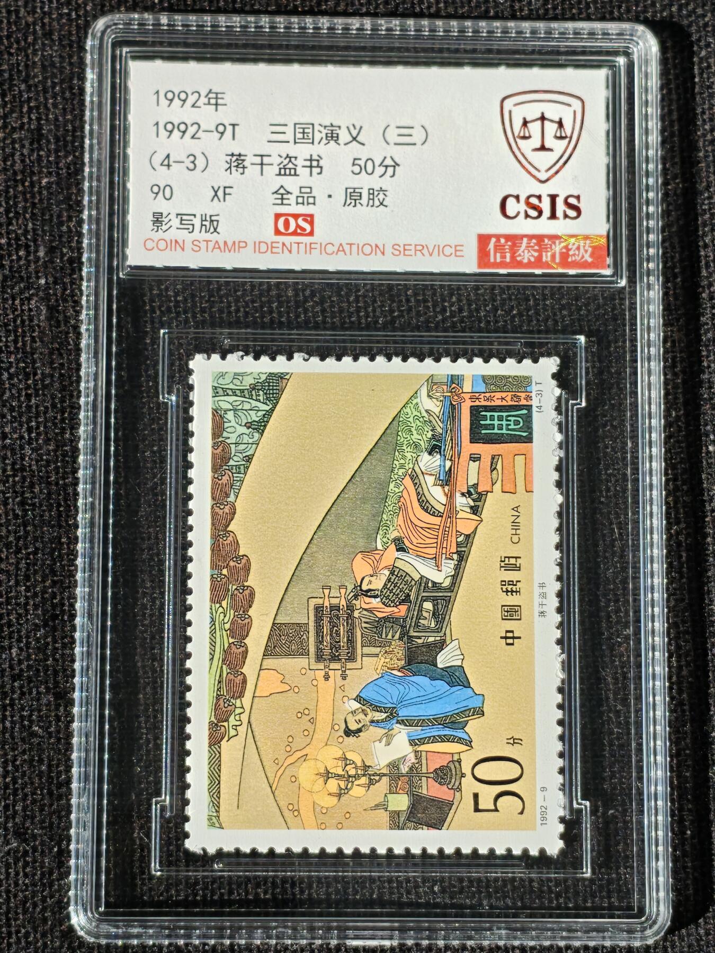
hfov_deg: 15.9
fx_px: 2561
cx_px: 358
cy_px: 476
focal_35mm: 93
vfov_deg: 21.1
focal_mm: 4.94
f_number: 1.5
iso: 50
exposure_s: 1/2723
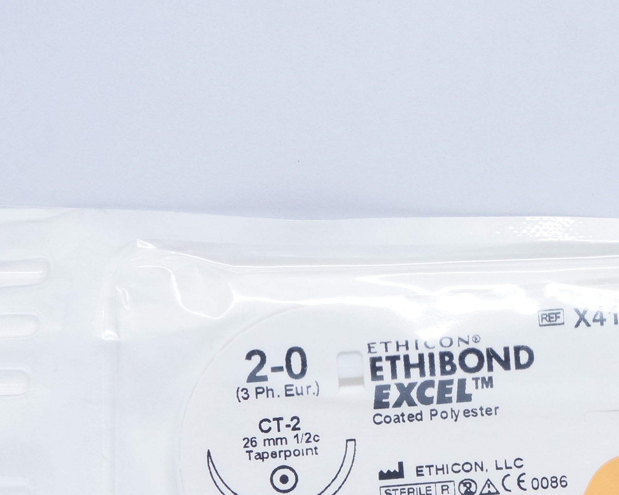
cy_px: 400
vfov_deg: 13.2
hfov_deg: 16.4
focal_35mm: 116
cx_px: 529
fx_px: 2125
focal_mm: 32
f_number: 7.1
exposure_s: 1/40
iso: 800
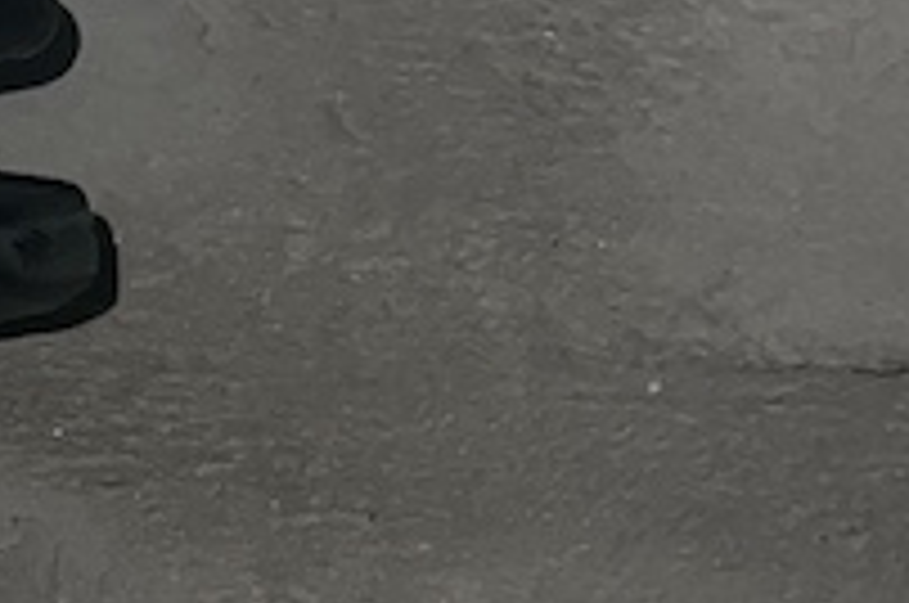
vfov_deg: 9.5
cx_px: -450
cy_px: 565
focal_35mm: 143
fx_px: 3605
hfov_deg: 13.5
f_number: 1.5
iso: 125
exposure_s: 1/11
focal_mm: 5.7
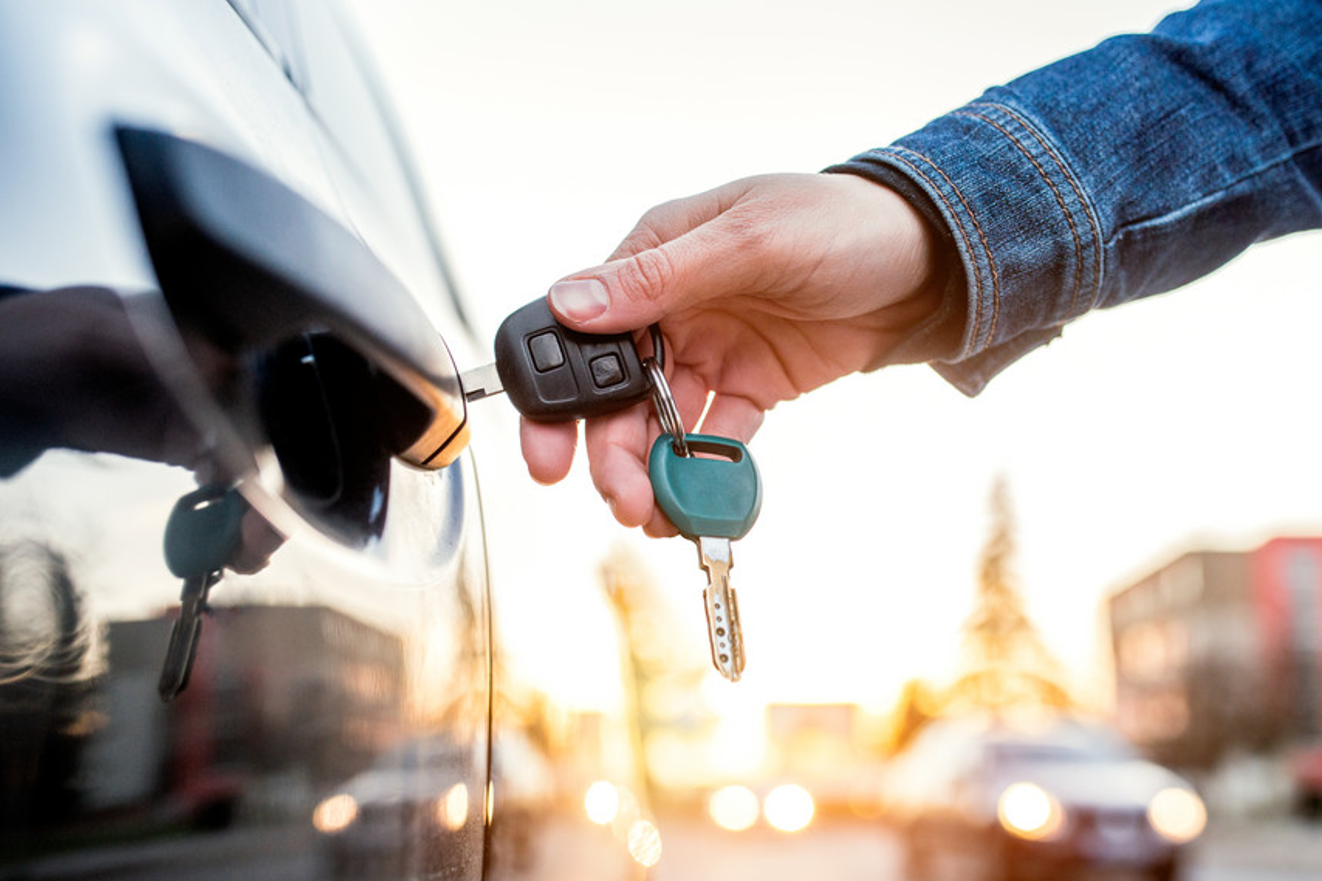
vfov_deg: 32.6
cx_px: 760
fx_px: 1505
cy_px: 448
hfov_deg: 47.3
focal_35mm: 41
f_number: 3.2
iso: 800
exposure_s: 1/500
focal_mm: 35
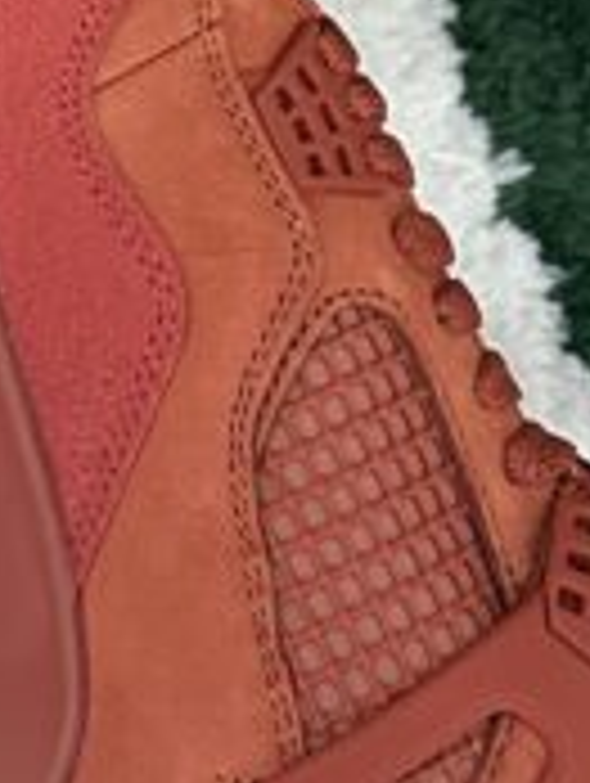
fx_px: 3196
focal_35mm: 141
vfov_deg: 13.2
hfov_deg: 10.2
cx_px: -324
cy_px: -396
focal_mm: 6.86
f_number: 1.78
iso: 640
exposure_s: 1/50
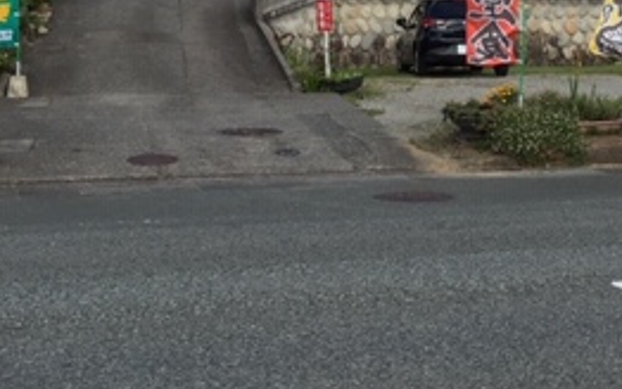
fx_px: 1272
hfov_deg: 27.1
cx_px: 477
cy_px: -50
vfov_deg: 16.8
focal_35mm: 75
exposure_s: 1/845
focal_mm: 4.15
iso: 25
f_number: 2.2
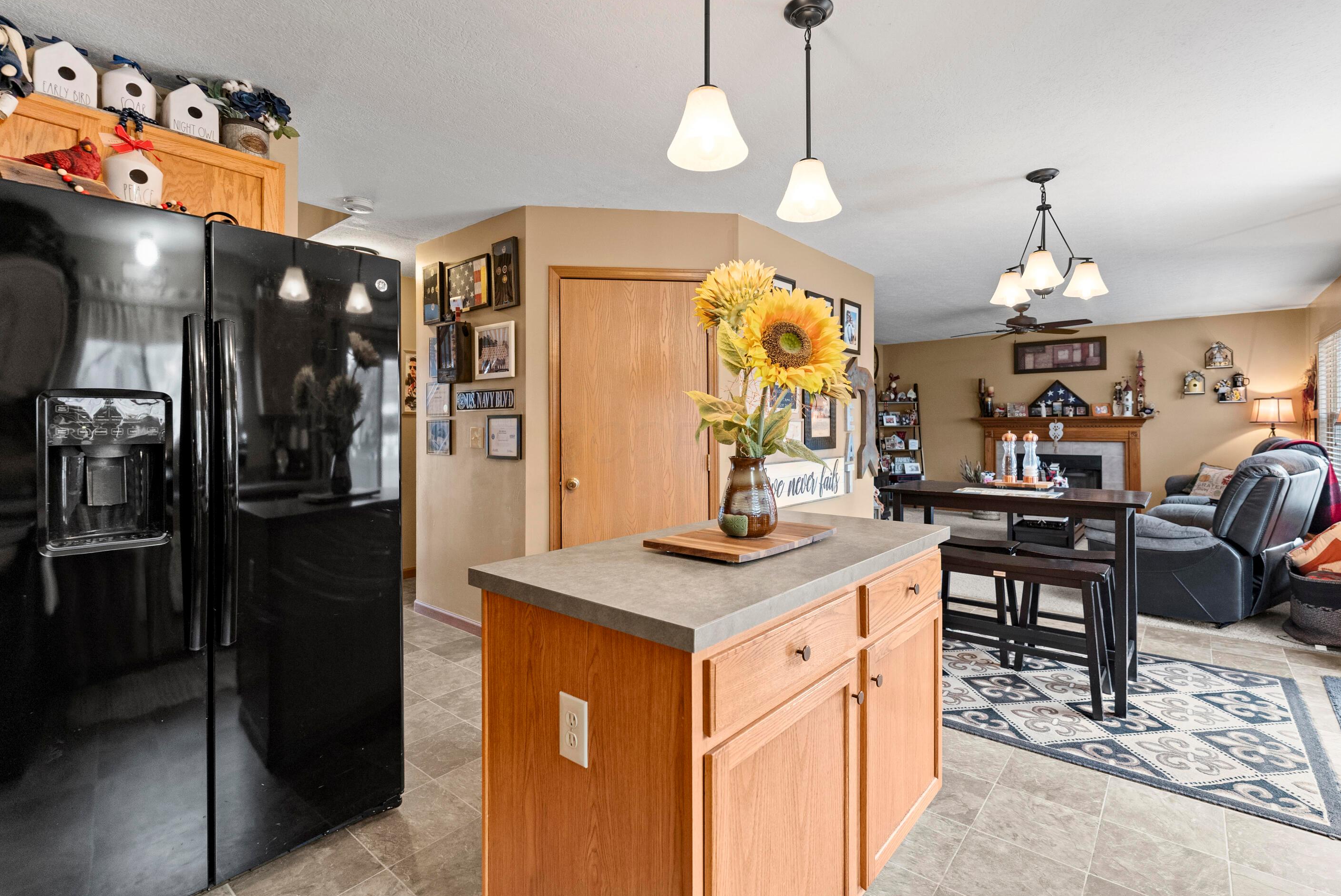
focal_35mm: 16
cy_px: 442
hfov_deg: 95.9
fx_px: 604
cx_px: 692
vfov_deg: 73.1
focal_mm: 15.2
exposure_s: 1/20
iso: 2500
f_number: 4
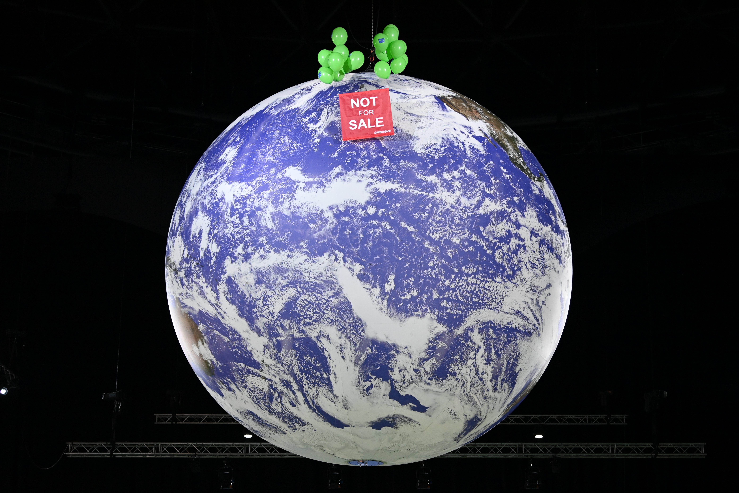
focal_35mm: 70
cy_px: 246
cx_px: 370
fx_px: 1437
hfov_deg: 28.8
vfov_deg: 19.5
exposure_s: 1/400
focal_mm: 70
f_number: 3.5
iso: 4000
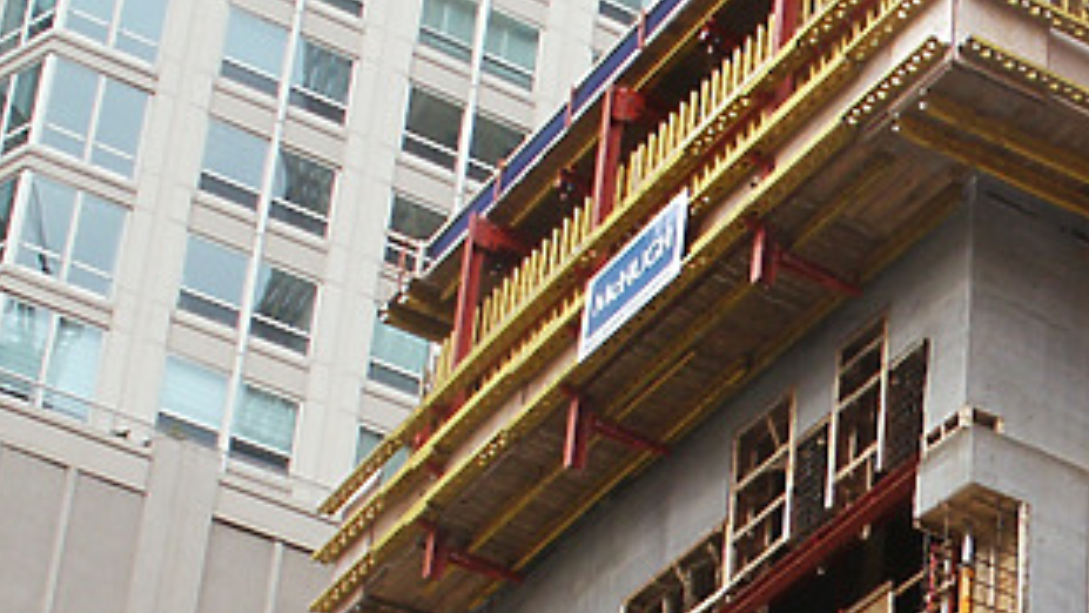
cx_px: 1152
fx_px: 3206
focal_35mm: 111
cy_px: 840
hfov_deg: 18.6
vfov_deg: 10.6
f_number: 6.7
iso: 64
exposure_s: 1/60
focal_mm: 7.18
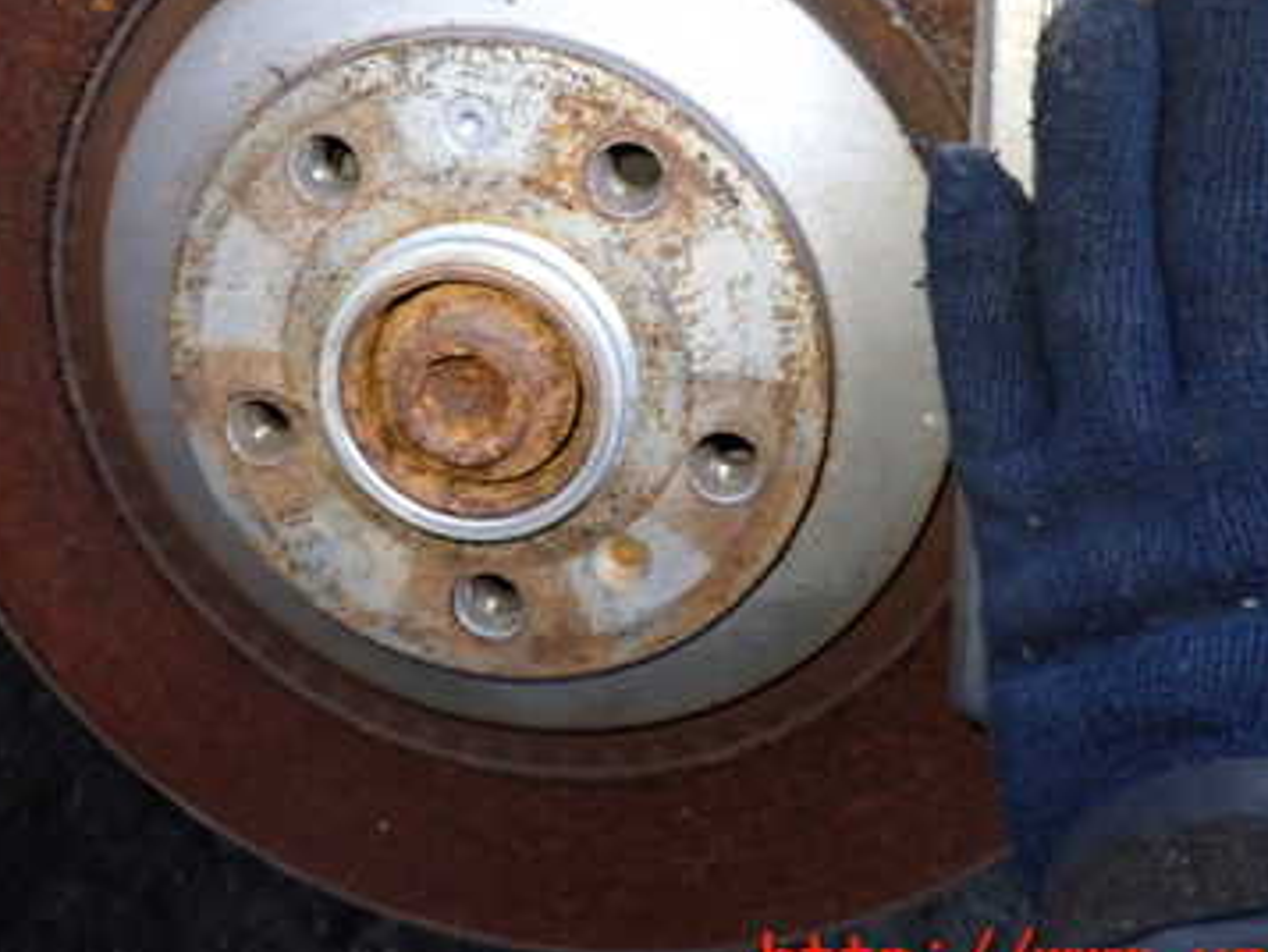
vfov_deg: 33.5
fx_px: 1539
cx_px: 497
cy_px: 213
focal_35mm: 42
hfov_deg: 44.5
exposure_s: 1/30
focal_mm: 4.5
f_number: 2
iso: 500
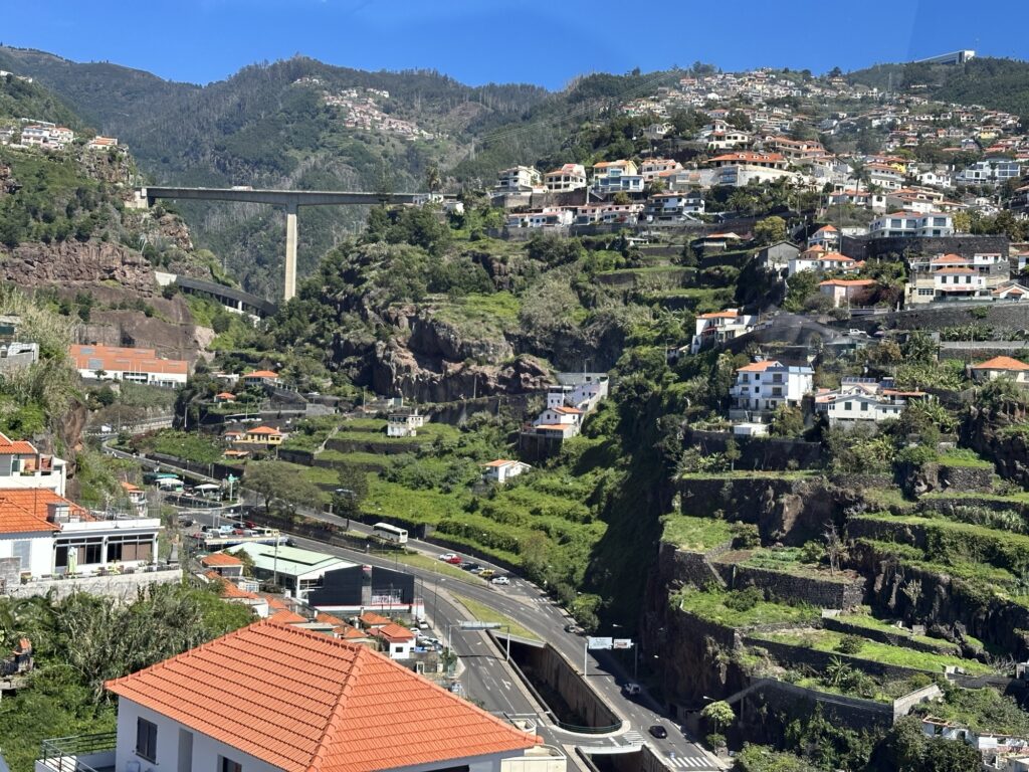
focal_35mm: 48
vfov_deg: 30.3
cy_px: 386
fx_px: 1427
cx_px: 514
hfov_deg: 39.7
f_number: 1.78
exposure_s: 1/1289
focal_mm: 6.86
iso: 64
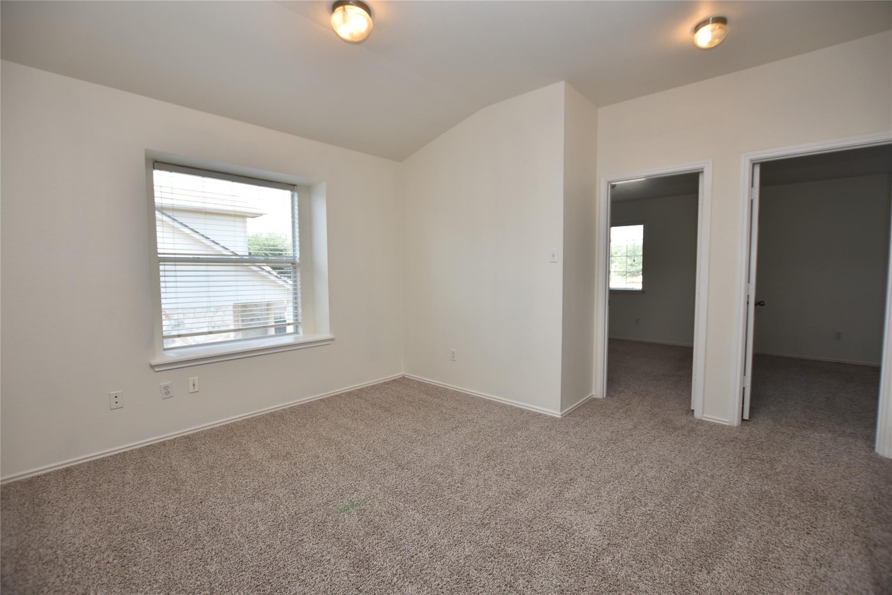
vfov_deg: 77.3
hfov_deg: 100.4
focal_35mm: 15
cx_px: 446
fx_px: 372
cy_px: 298
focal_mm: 10
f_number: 3.5
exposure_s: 1/200
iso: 125
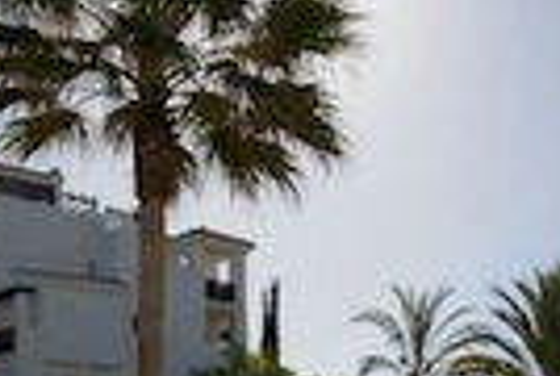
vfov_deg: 25.5
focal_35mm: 50
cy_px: 393
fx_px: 780
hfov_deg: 38.6
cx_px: 410
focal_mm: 14
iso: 200
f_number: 5.6
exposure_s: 1/3200
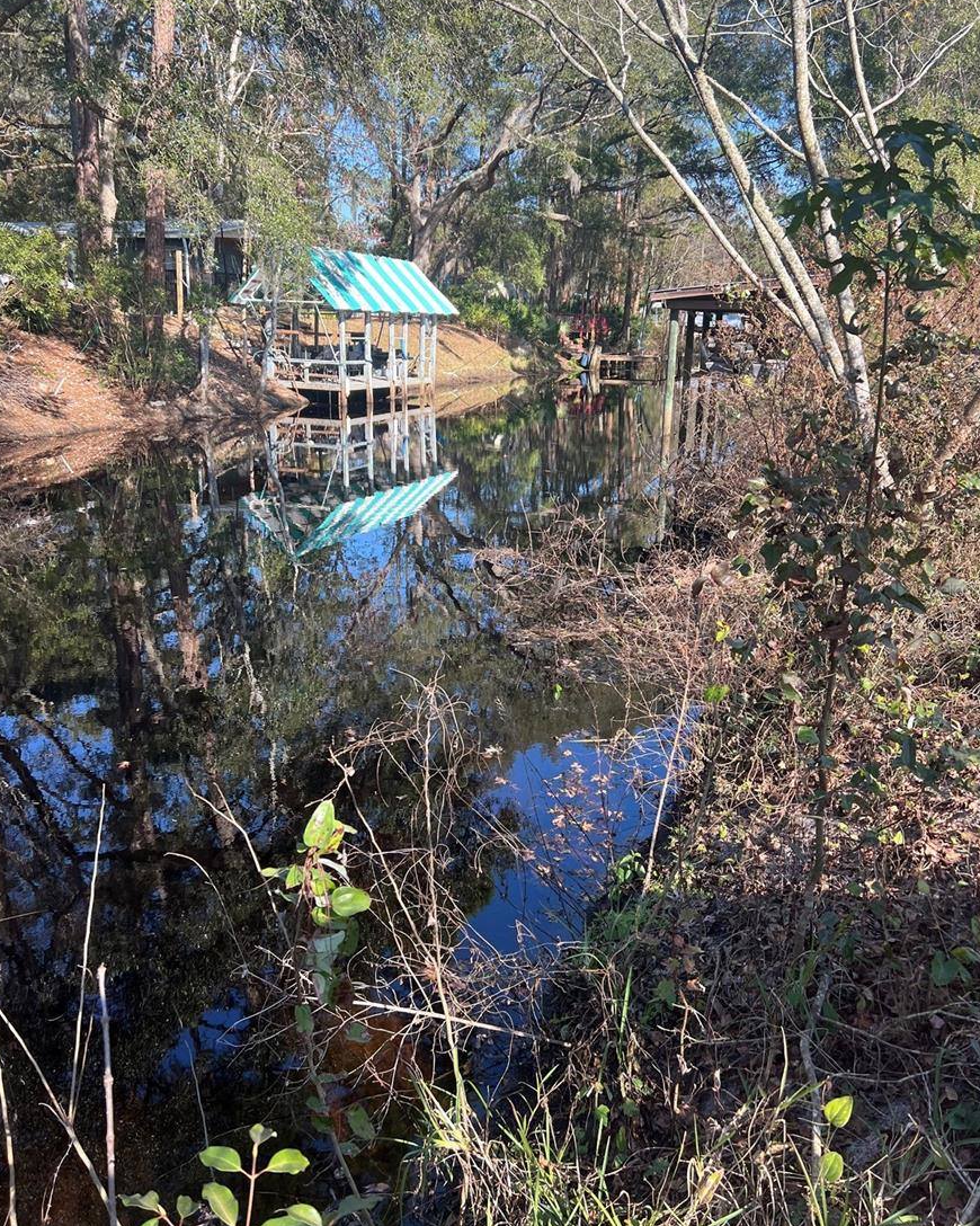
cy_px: 589
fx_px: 1015
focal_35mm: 28
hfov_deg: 51.5
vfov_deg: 62.2
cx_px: 498
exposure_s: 1/780
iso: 50
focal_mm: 5.7
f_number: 1.5
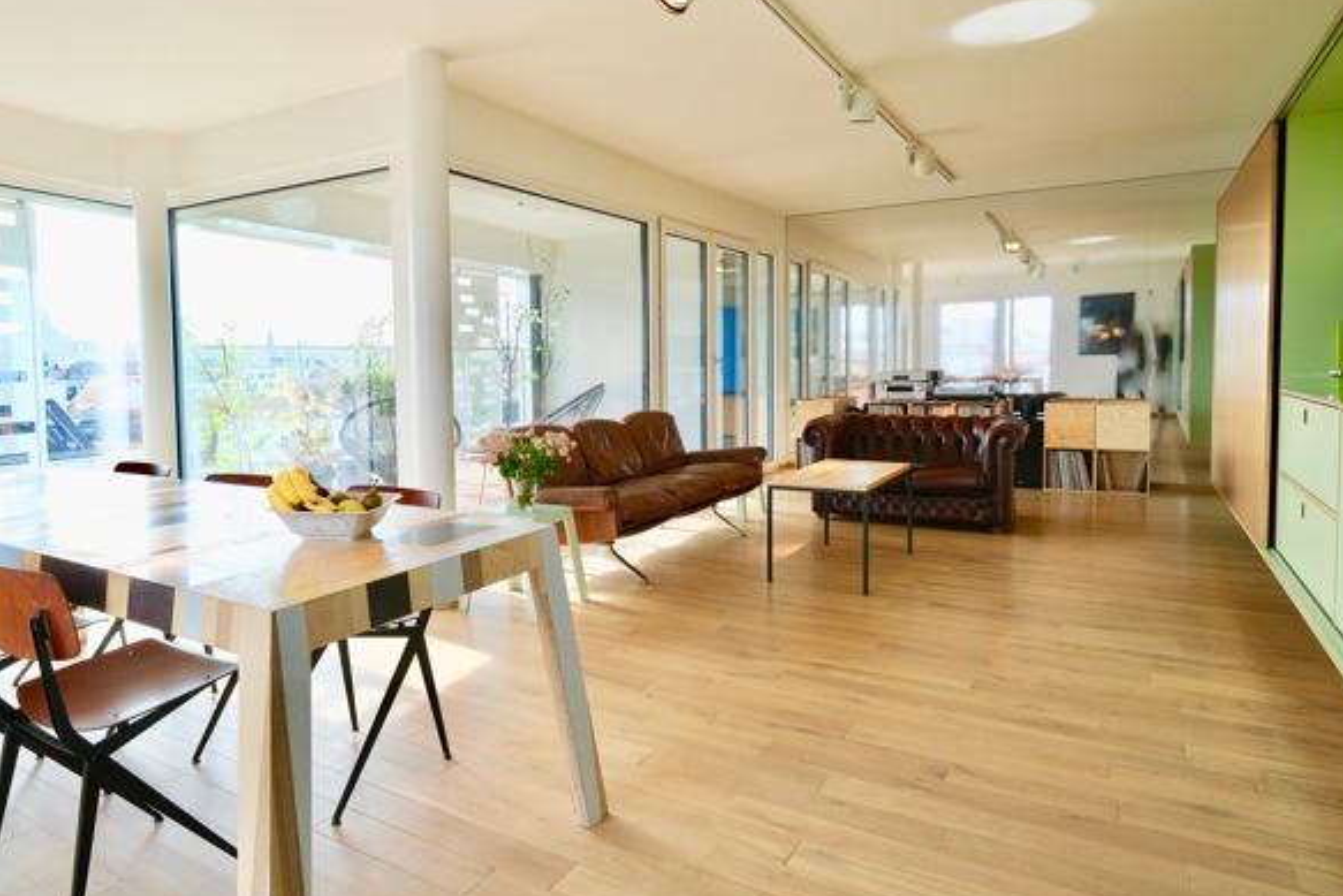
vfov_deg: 59.4
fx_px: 784
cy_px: 412
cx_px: 569
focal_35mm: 21
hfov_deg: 80.6
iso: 320
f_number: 5
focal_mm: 11.5
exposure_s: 1/100
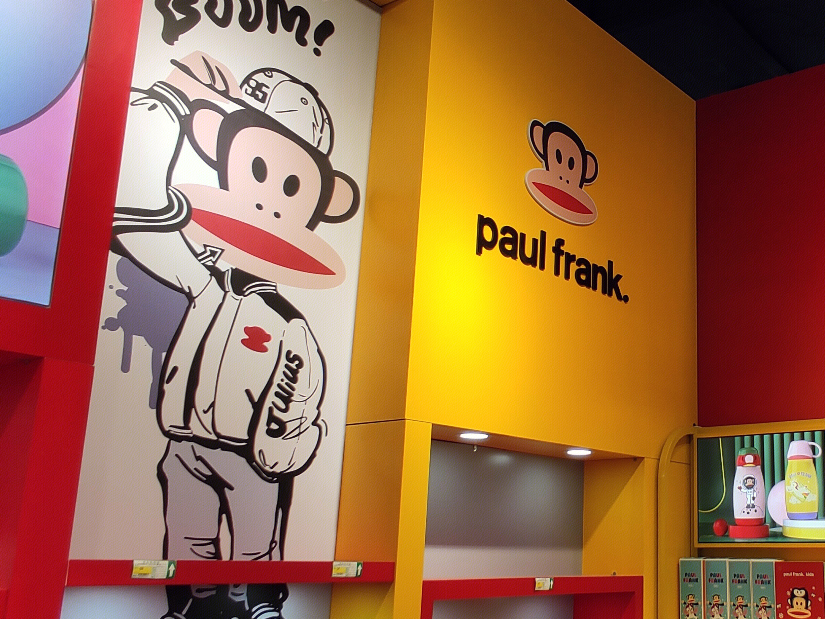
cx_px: 637
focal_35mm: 38
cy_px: 342
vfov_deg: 37.7
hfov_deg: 46.8
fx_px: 906
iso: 178
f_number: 2.2
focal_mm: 2.25
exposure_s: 1/100
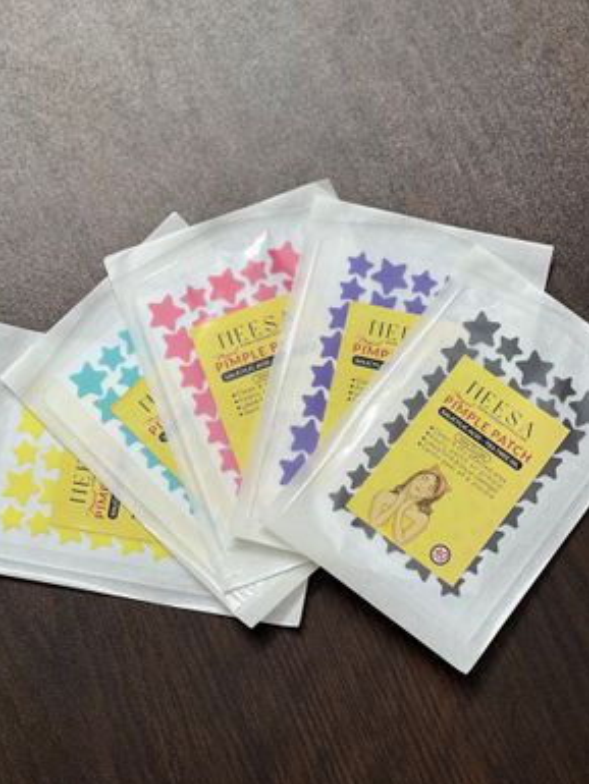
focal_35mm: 80
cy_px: 403
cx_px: 287
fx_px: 1814
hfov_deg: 18.4
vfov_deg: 24.4
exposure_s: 1/50
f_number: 2.8
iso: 125
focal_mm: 9
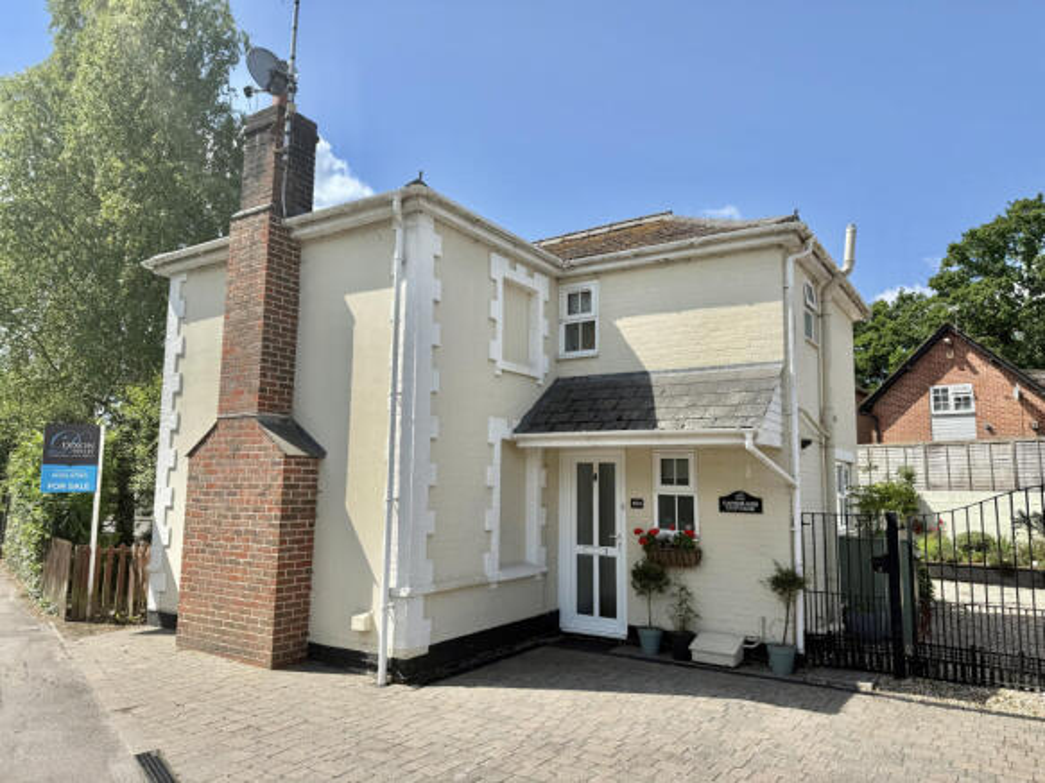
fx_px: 724
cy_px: 392
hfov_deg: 71.6
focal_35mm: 24
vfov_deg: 56.8
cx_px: 522
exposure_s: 1/4167
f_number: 1.78
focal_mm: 6.76
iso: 80
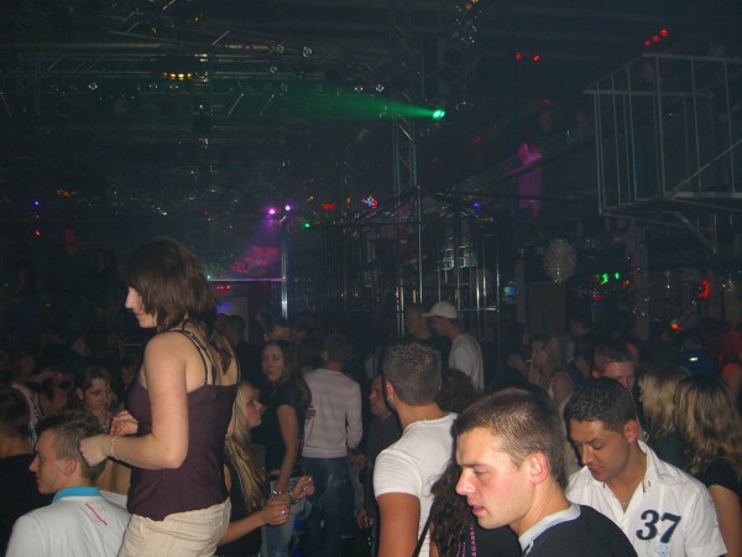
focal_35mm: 38
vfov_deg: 37.7
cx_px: 371
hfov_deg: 49.0
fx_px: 815
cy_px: 278
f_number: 2.8
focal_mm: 7.9
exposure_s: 1/60
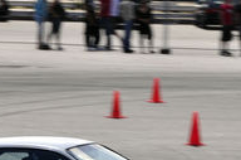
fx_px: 3176
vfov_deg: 2.9
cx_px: 103
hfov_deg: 4.3
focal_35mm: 476
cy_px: 127
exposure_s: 1/160
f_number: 8
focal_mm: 95
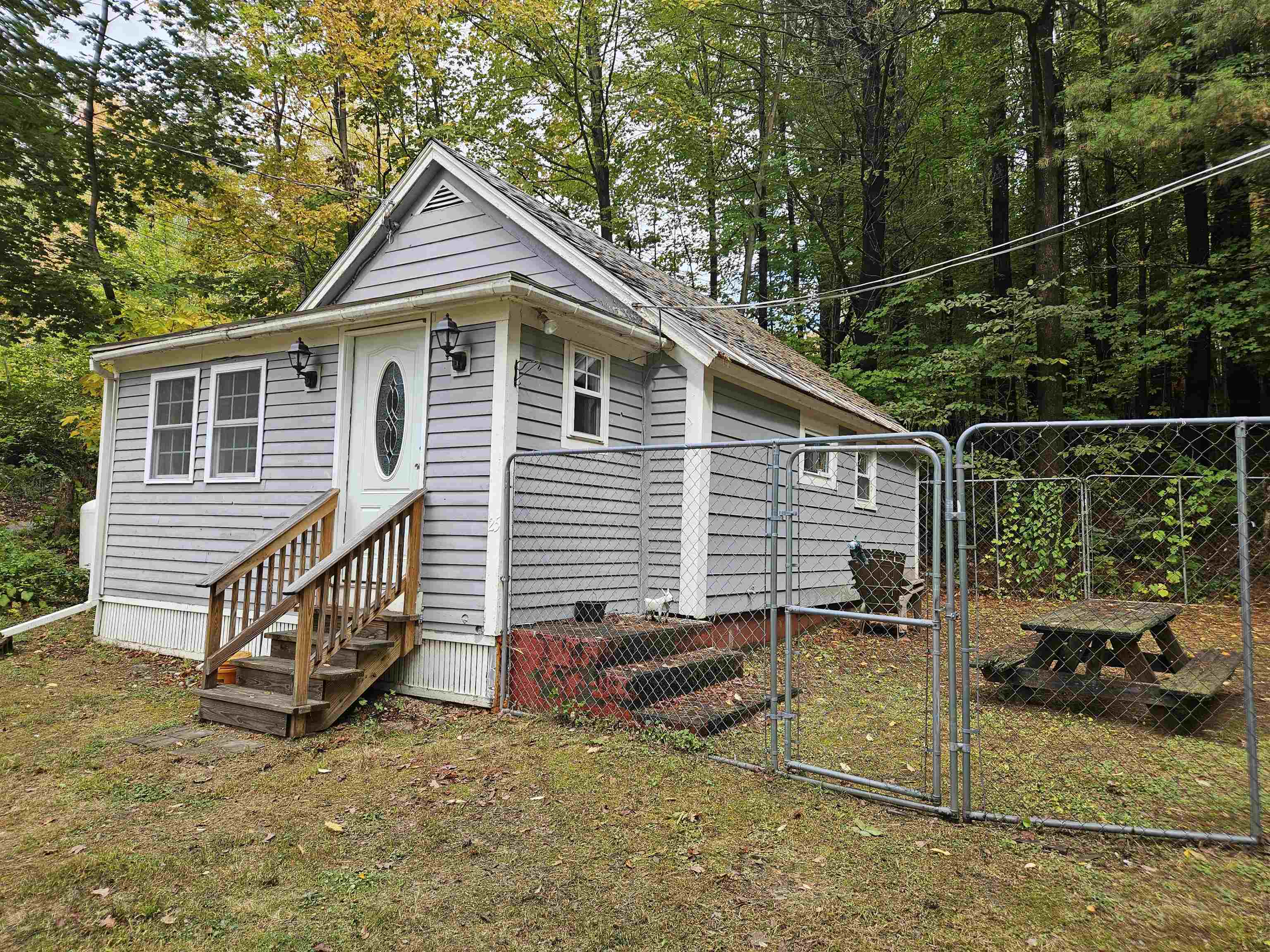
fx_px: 844
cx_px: 635
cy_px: 476
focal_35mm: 23
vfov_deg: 58.9
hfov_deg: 73.9
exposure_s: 1/203
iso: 25
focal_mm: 5.4
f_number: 1.8
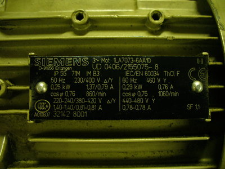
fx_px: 240
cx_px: 112
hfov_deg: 50.1
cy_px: 84
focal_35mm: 37
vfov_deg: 38.7
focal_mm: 6.1
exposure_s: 1/8
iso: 200
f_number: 2.8
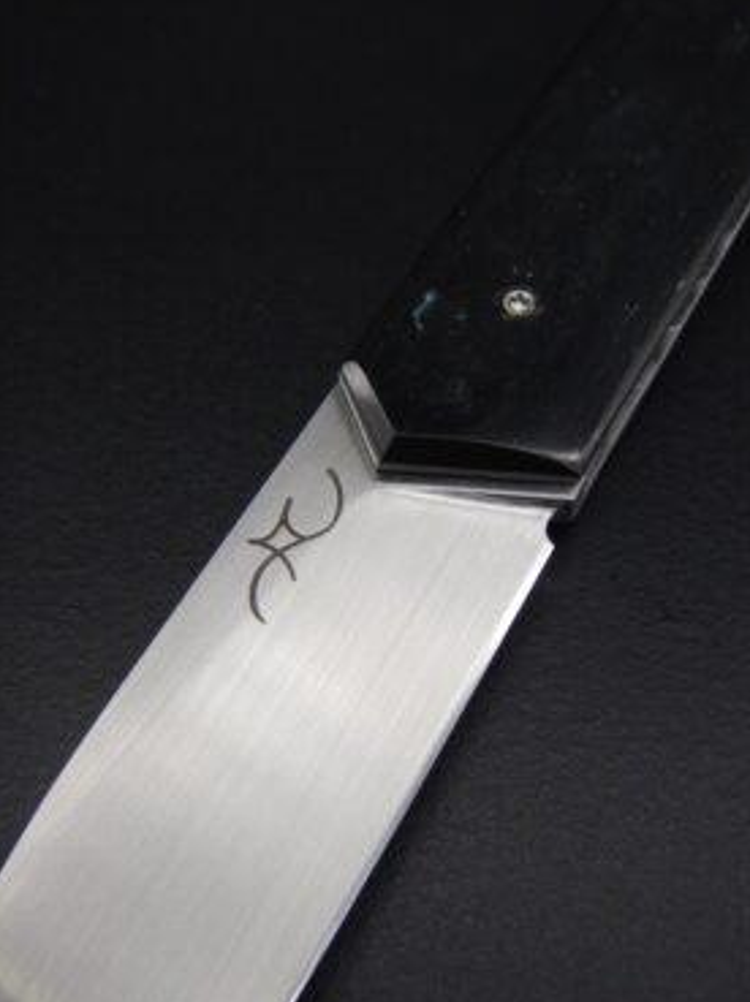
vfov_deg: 37.5
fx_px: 1476
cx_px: 399
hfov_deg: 28.5
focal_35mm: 51
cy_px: 472
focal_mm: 8.4
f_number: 4.1
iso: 400
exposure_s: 1/25
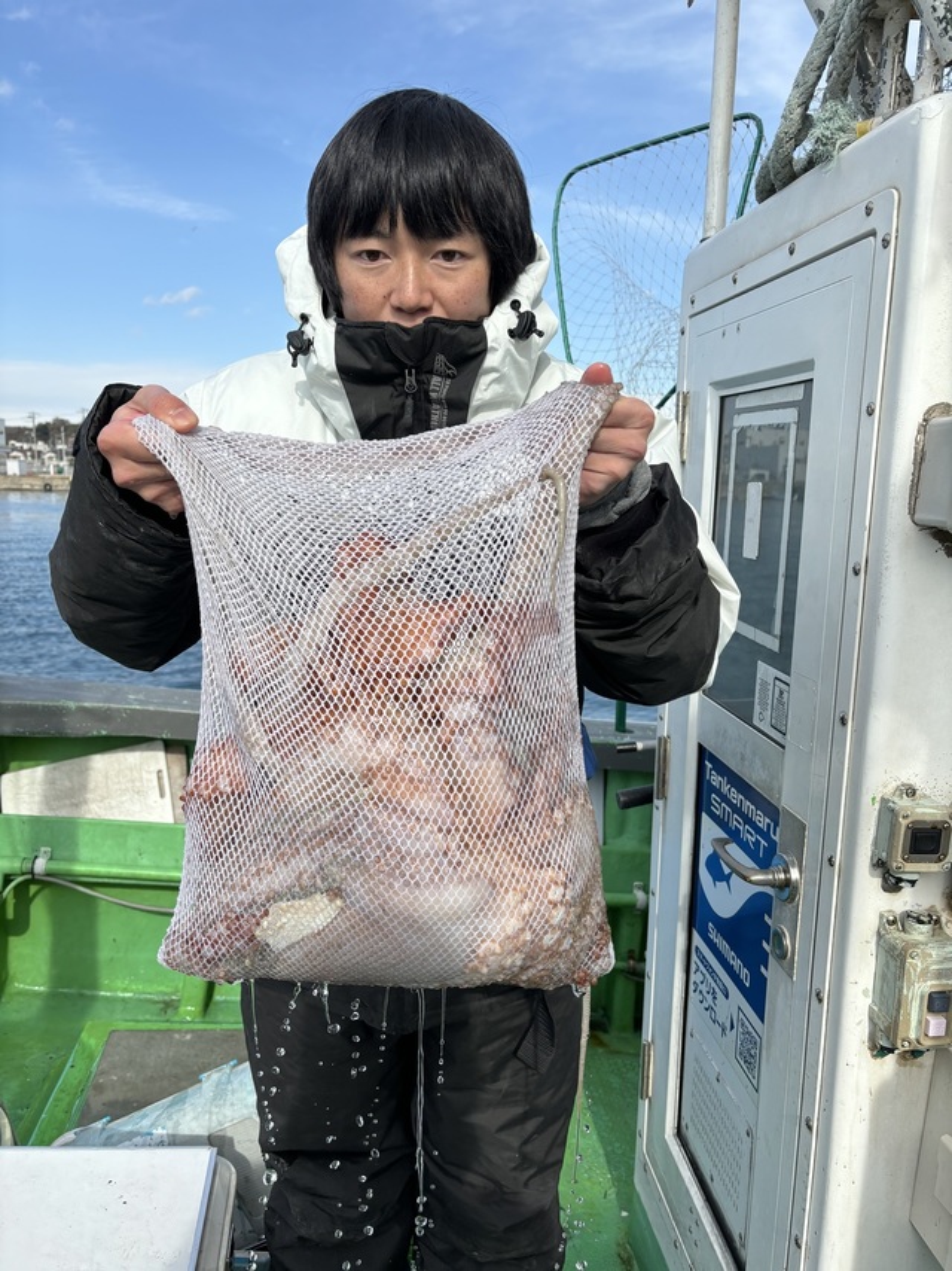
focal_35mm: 26
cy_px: 636
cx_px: 476
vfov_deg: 67.3
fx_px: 954
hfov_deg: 53.0
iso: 50
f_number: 1.6
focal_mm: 5.96
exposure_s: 1/1984
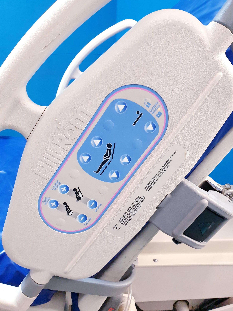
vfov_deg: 65.3
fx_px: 242
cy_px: 156
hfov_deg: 51.3
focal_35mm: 27
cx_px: 113
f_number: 2.4
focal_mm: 4.3
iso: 320
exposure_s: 1/33
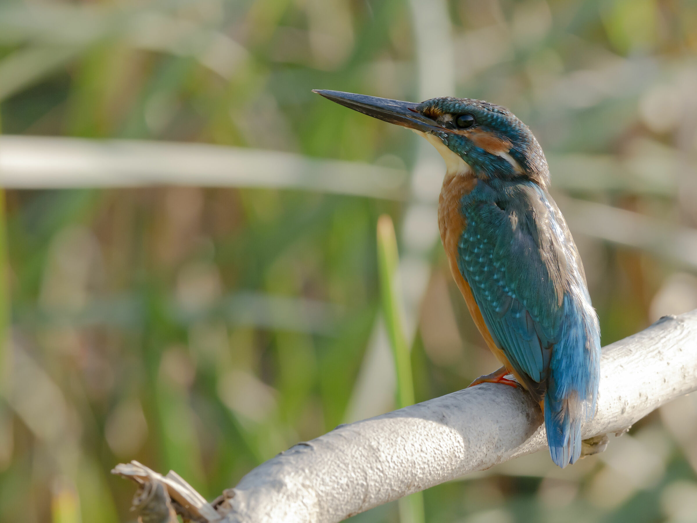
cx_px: 348
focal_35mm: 354
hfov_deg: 5.6
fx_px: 7131
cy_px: 262
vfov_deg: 4.2
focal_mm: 177
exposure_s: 1/250
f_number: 8
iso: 800
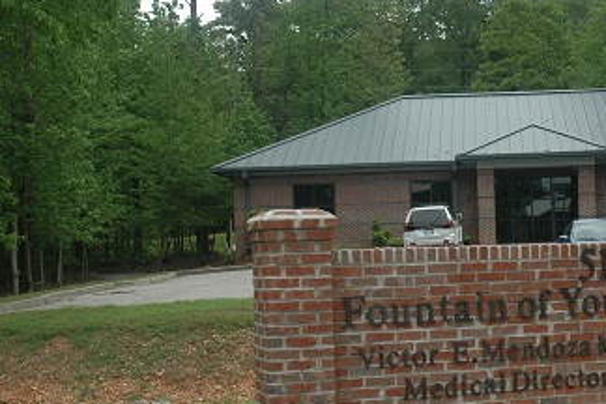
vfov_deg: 19.0
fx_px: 1208
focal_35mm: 72
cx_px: 453
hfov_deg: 27.8
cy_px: 188
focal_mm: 31
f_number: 7.1
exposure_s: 1/200
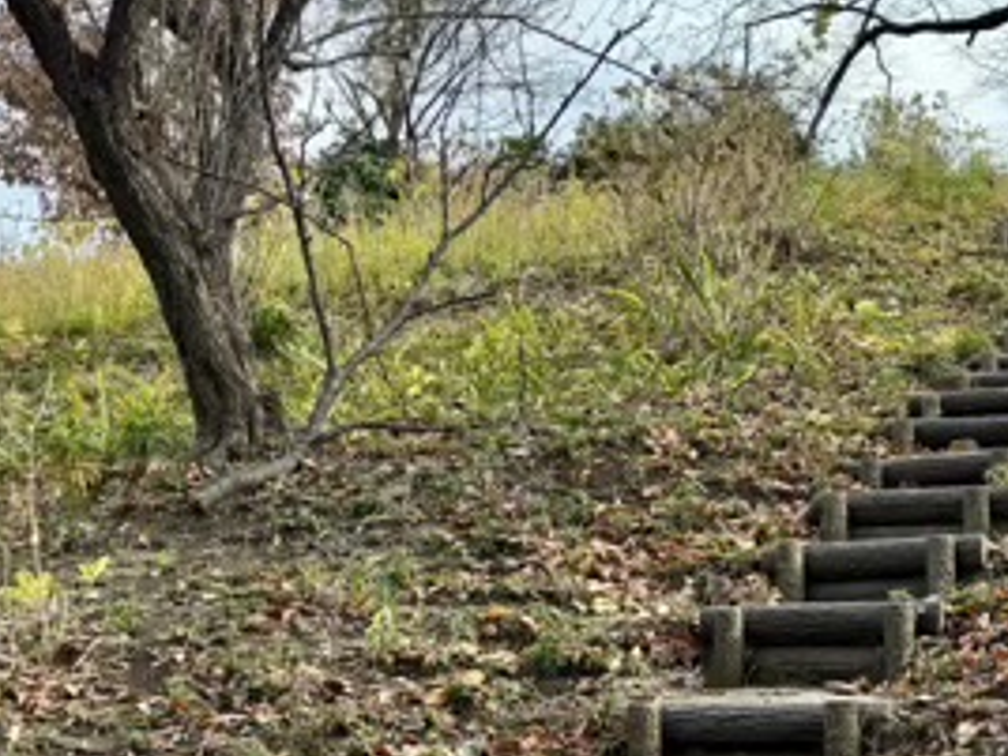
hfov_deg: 28.4
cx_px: 662
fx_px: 1980
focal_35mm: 68
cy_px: 480
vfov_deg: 21.6
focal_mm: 5.96
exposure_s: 1/520
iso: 50
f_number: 1.6
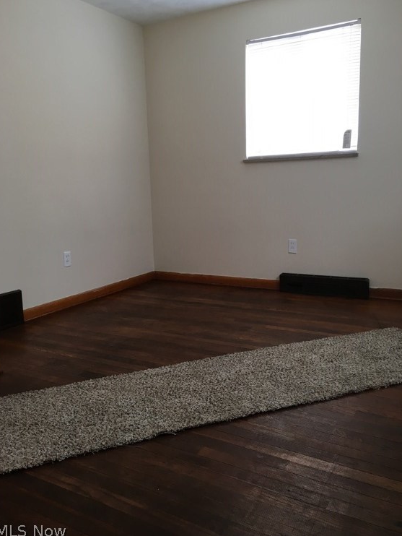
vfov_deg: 59.9
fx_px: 464
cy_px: 266
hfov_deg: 46.8
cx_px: 199
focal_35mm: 30
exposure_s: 1/33
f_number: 2.2
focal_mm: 4.15
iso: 32
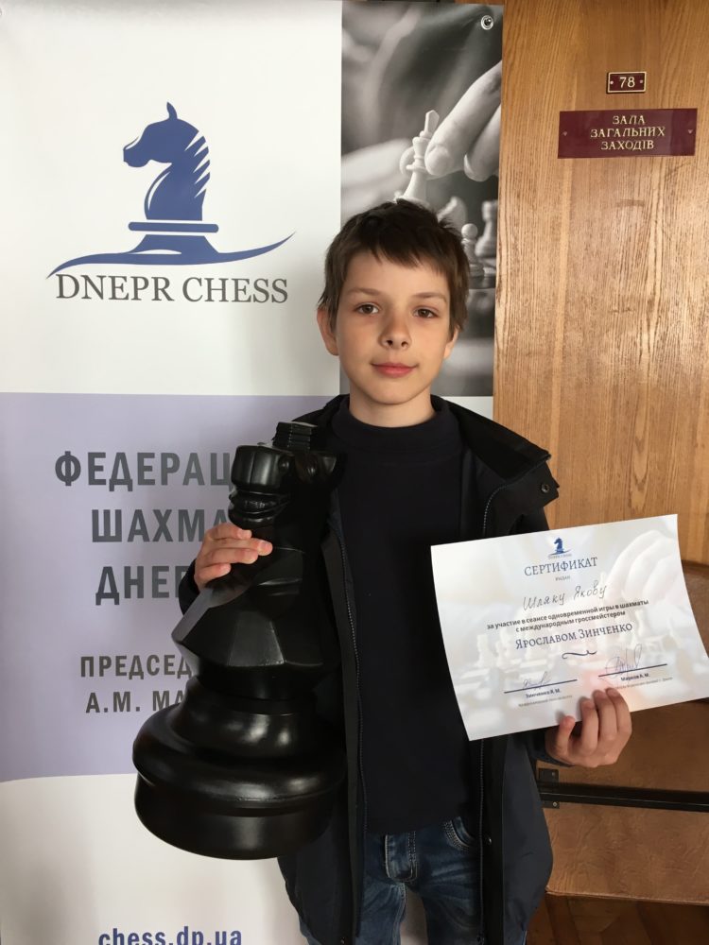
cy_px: 472
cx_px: 354
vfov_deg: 61.7
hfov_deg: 48.2
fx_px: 792
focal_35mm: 29
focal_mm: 4.15
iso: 80
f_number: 2.2
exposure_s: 1/33
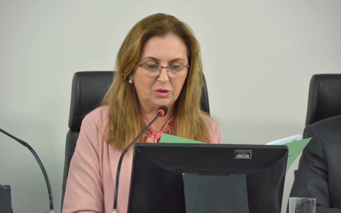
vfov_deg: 5.0
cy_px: 111
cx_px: 170
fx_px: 2425
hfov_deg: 8.0
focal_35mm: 261
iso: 1000
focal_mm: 170
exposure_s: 1/125
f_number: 5.6
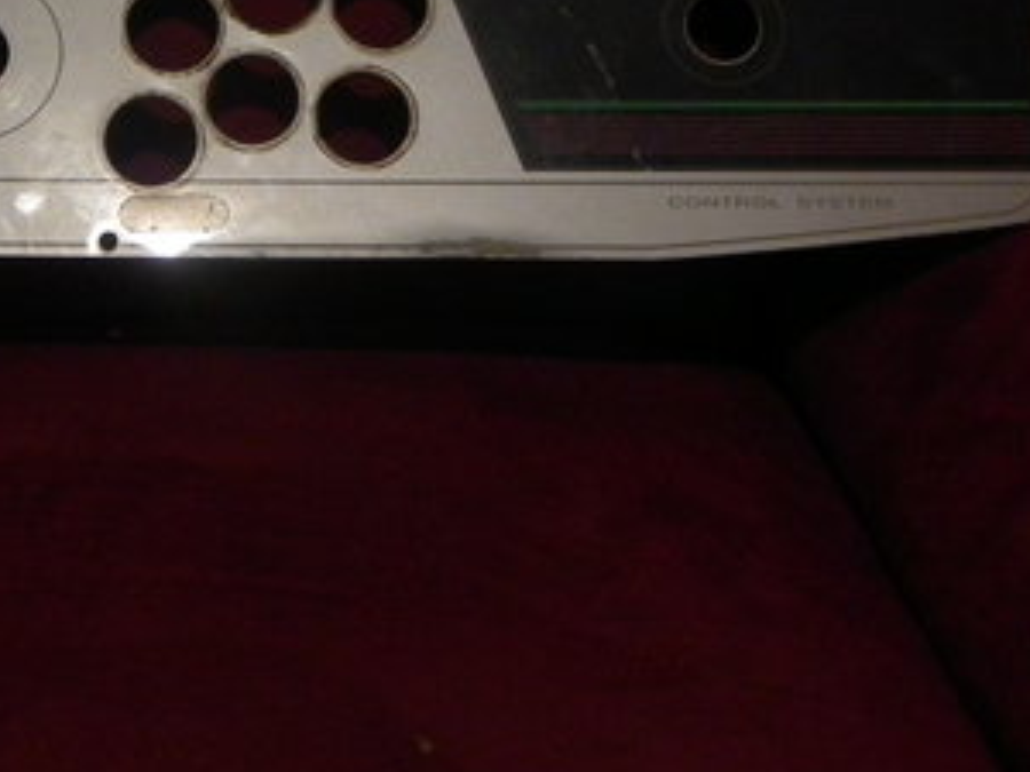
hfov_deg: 28.4
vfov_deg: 22.0
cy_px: 158
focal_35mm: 66
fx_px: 1964
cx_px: 120
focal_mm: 5.9
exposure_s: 1/15
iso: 800
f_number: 3.2
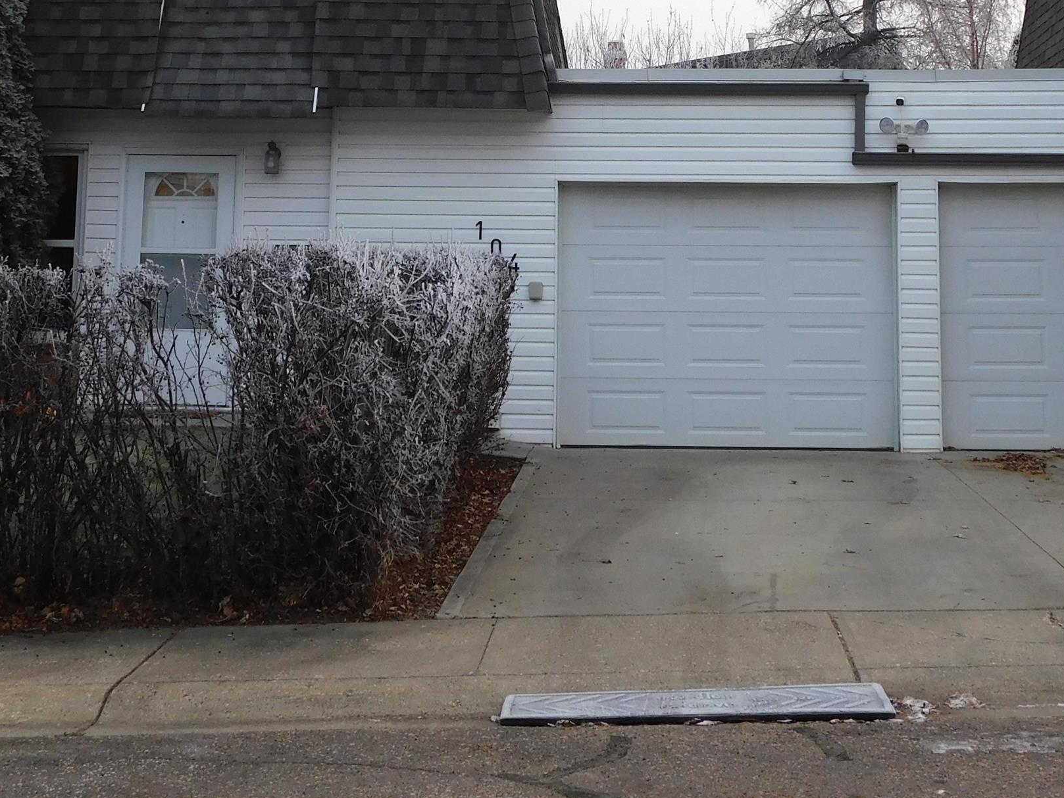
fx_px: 1752
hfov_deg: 33.8
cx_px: 557
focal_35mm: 57
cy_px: 48
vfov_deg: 24.7
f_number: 3.2
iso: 125
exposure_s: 1/100
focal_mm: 5.3
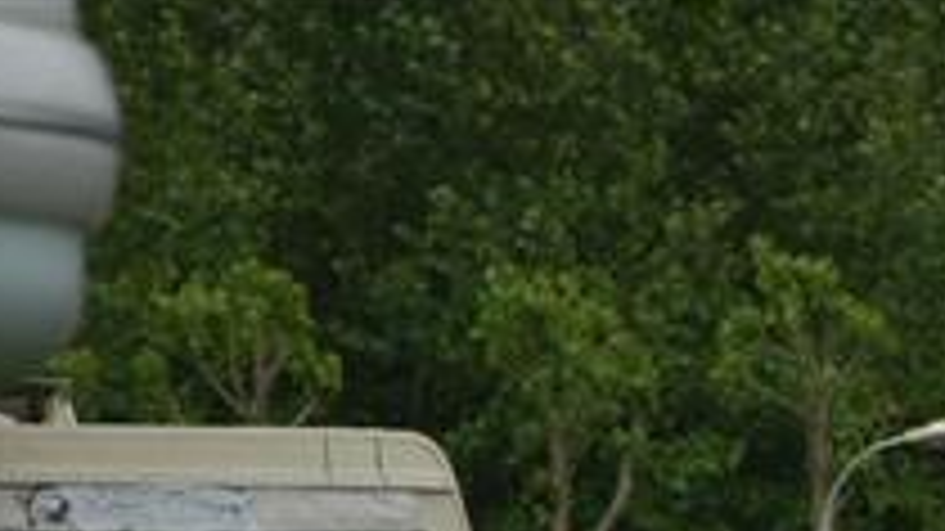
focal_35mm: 567
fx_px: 14199
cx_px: 1375
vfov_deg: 2.1
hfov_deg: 3.8
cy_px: 1076
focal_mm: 105
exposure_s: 1/500
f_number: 5.6
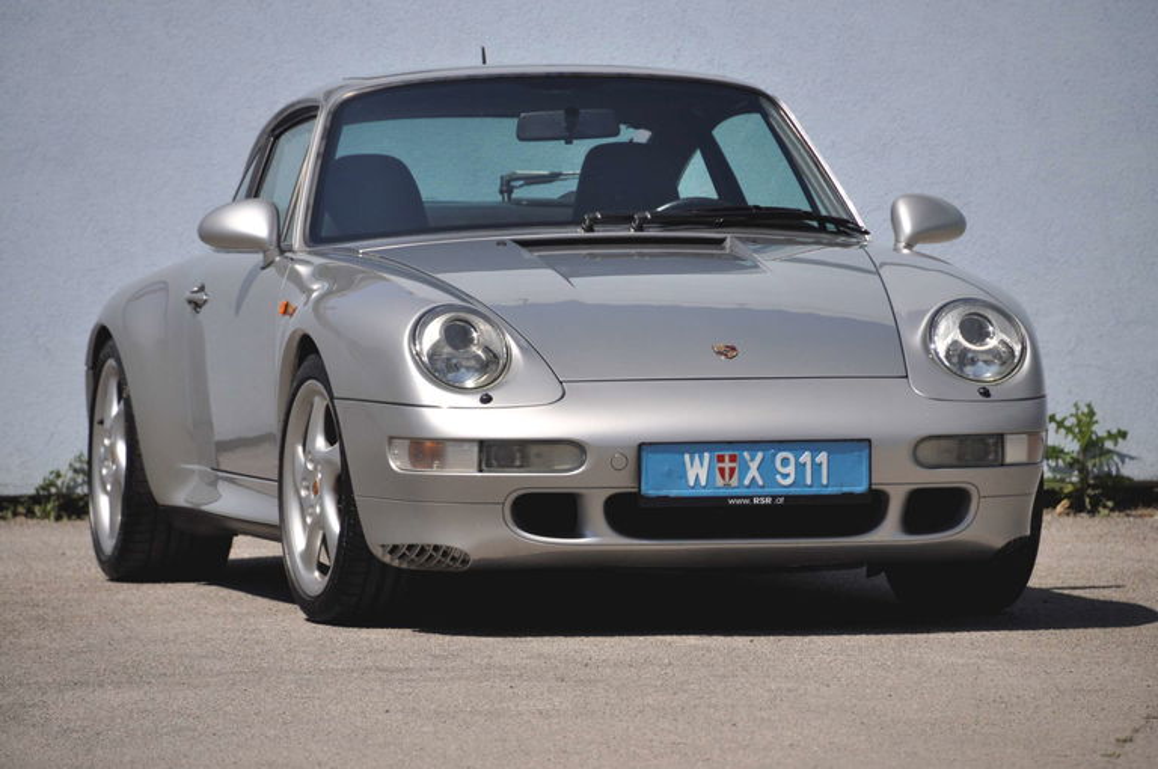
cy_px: 384
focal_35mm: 300
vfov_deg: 4.6
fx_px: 9638
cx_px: 579
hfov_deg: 6.9
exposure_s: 1/1600
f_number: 6.3
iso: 500
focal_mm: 200
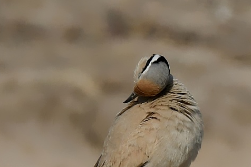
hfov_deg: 1.3
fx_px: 11242
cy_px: 143
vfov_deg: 0.9
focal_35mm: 1613
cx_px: 60
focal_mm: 500
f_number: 8
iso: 180
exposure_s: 1/1000
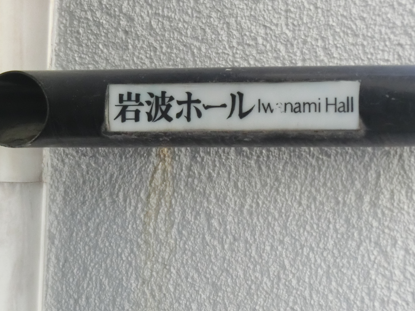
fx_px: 3309
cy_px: 161
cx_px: 205
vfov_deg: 5.4
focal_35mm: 276
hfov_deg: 7.2
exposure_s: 1/100
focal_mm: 39.3
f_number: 5.9
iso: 800
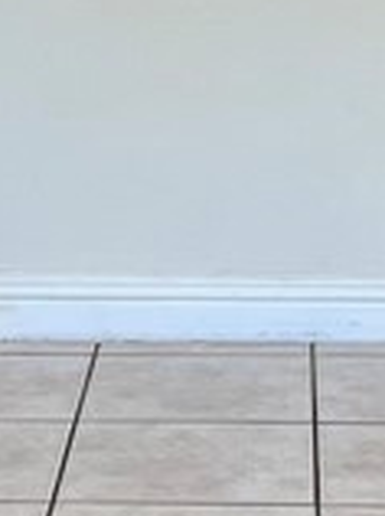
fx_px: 2513
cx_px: 258
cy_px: -402
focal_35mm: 169
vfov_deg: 11.0
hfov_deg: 8.8
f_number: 1.5
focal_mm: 5.7
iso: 80
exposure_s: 1/120
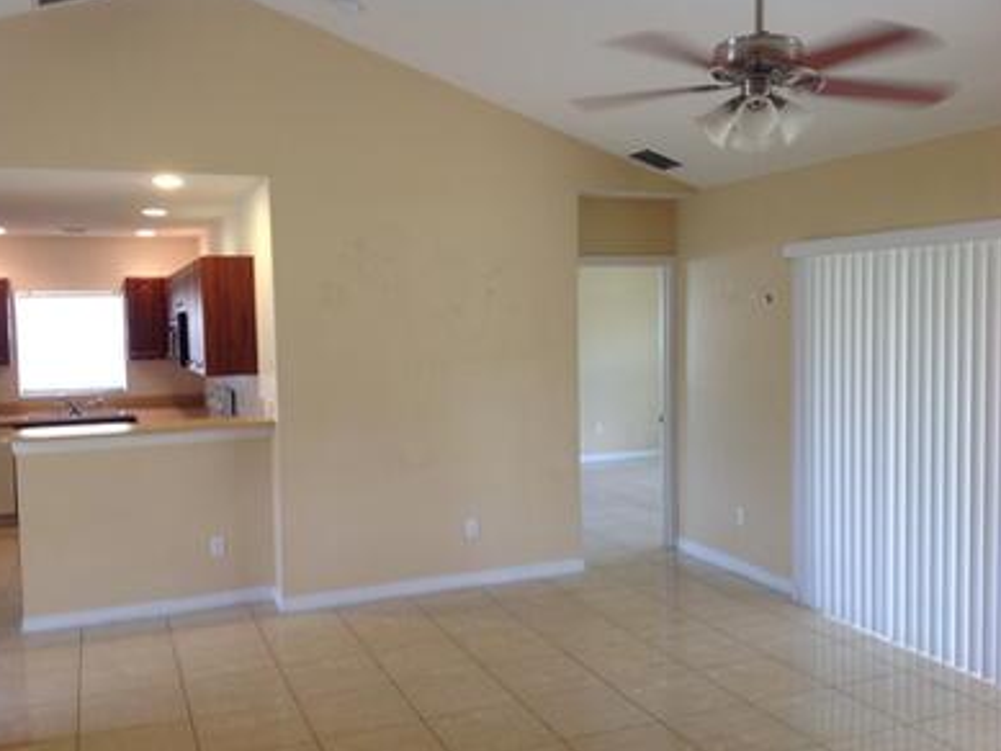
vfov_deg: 39.7
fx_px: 1041
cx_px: 502
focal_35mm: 36
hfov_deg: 51.3
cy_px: 376
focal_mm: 4.28
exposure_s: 1/24
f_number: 2.4
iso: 50
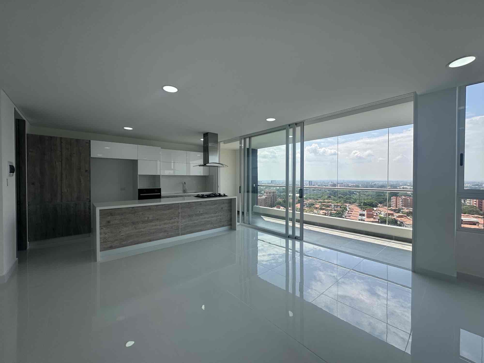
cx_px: 242
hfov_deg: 102.1
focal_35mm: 14
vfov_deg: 85.7
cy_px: 182
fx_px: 196
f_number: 2.2
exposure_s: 1/1014
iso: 50
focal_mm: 2.22
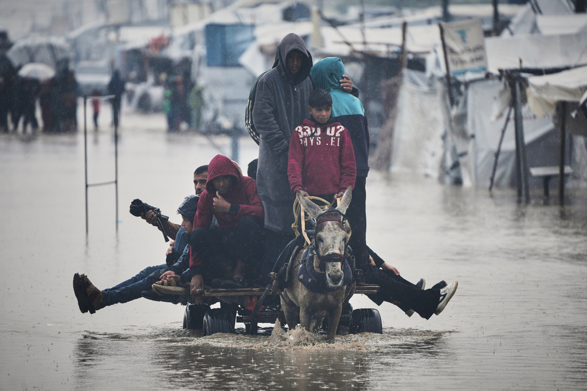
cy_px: 196
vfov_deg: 3.8
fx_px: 5838
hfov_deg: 5.8
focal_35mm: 358
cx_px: 294
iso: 100
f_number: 5.6
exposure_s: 1/640
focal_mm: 358
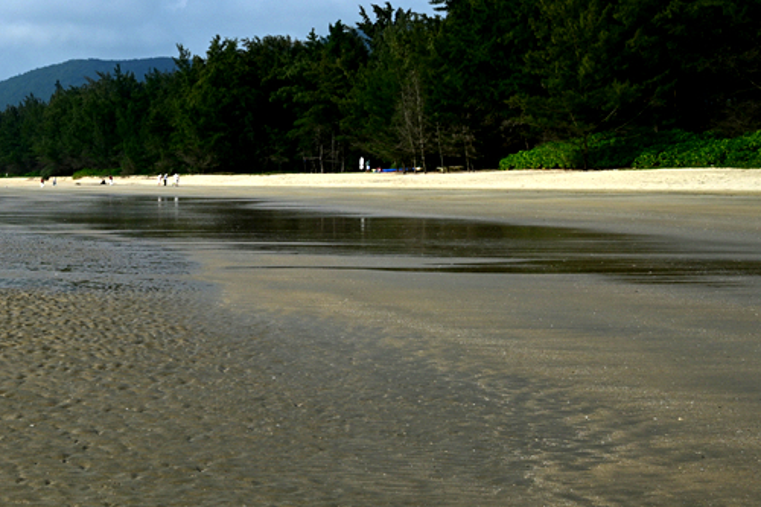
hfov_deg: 28.9
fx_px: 1293
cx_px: -122
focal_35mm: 61
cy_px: 164
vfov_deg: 22.1
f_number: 10
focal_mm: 25.5
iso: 80
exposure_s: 1/8
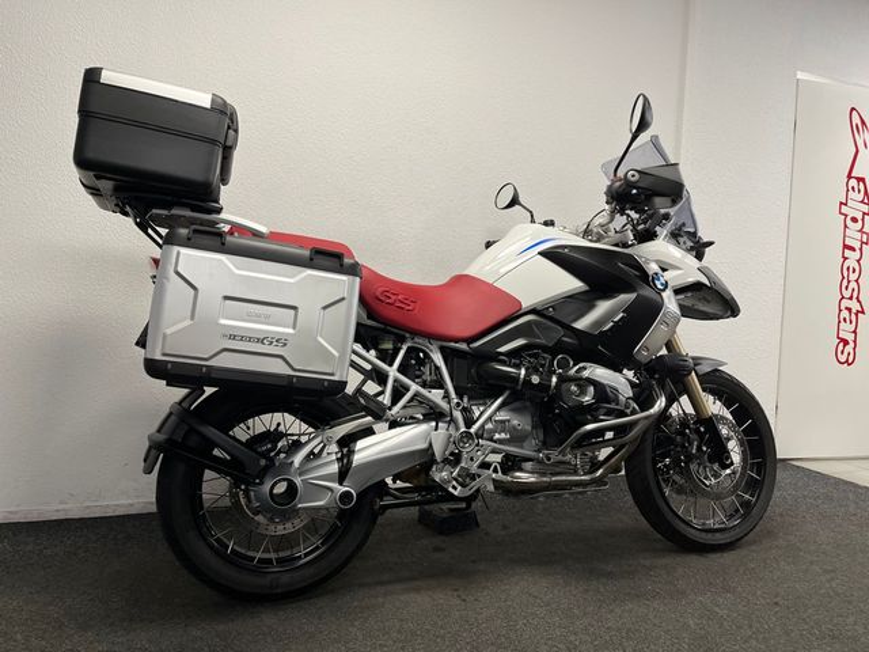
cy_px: 326
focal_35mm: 26
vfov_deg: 53.1
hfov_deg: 67.3
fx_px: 653
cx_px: 434
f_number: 1.6
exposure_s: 1/100
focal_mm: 5.1
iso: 125
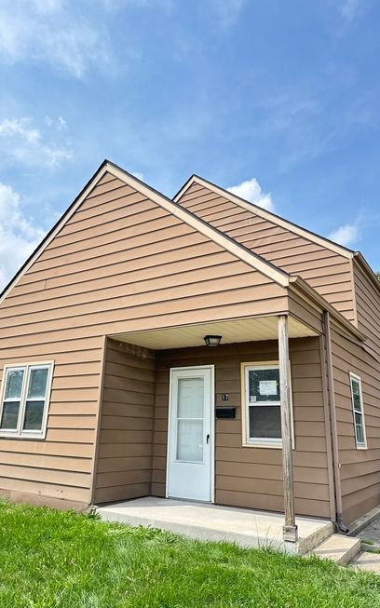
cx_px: 188
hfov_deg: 47.6
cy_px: 308
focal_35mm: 26
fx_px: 431
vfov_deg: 70.4
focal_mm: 6.76
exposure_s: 1/1193
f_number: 1.78
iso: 80
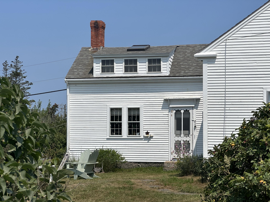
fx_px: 601
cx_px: 135
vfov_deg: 19.1
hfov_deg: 25.3
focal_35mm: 77
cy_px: 101
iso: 32
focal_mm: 9
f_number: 2.8
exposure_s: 1/1575
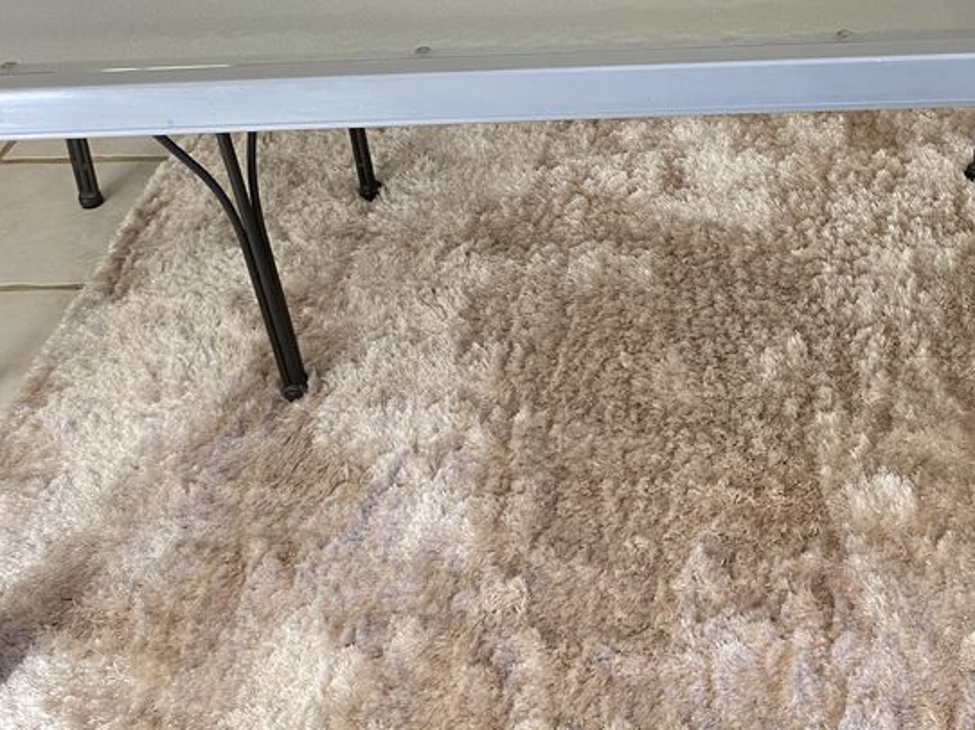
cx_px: 626
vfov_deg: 29.1
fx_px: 1351
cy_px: 77
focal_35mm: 48
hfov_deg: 39.3
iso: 200
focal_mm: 4.25
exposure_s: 1/60
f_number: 1.8
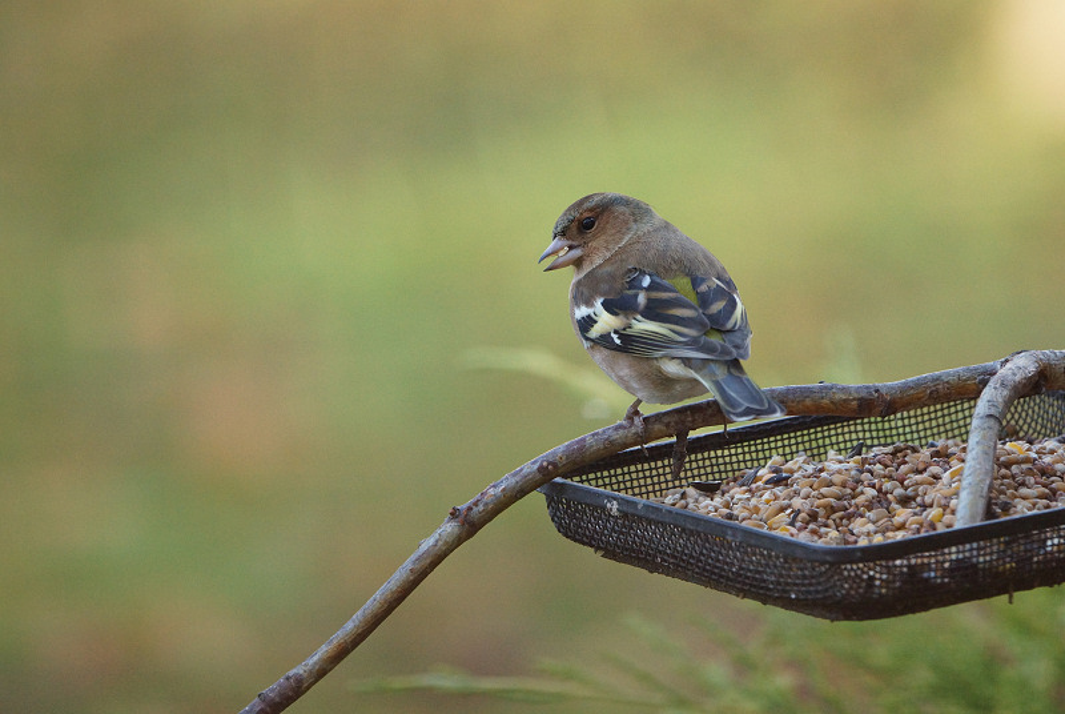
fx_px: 17776
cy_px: 357
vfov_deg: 2.3
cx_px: 532
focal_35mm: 600
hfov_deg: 3.4
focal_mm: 400
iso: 1600
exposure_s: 1/320
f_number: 6.3
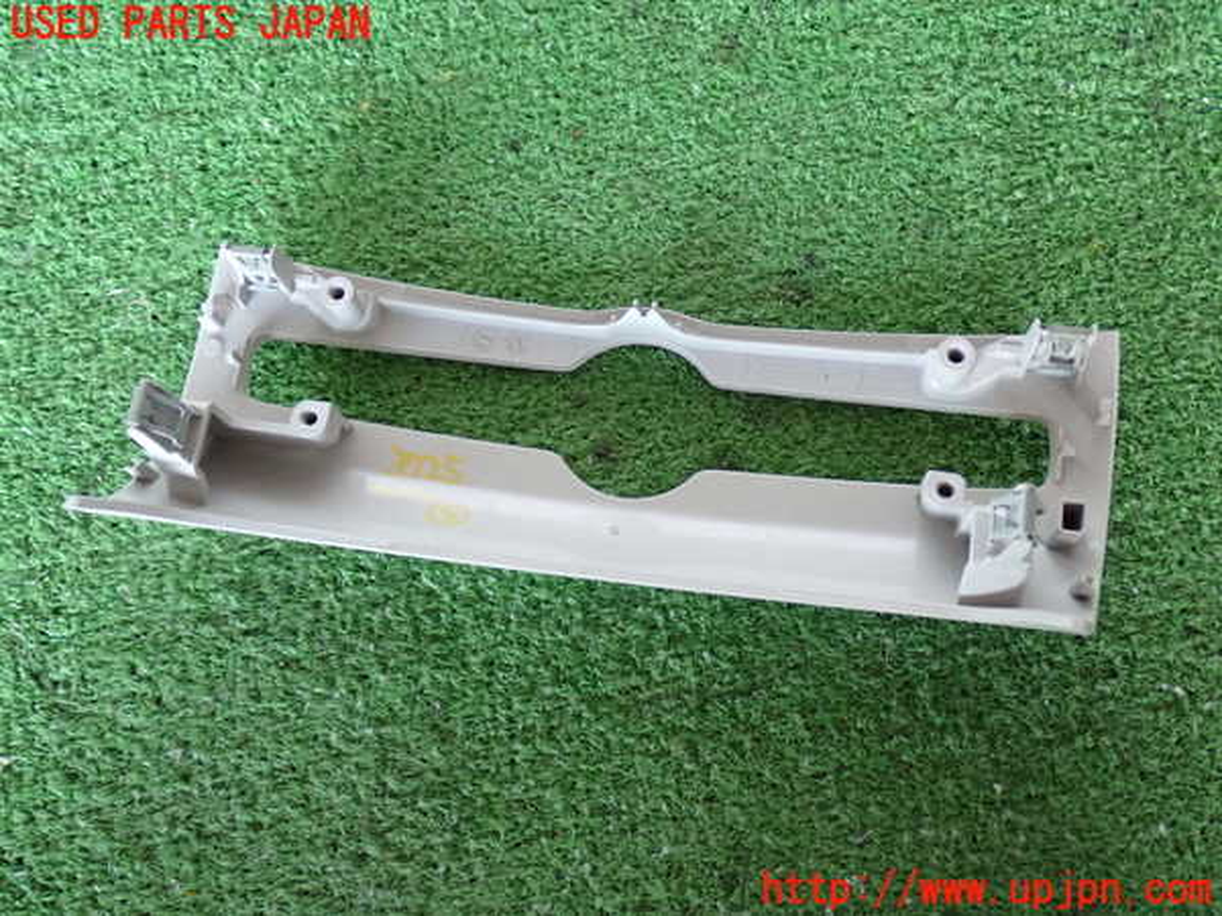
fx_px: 1341
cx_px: 611
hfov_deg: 49.0
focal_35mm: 38
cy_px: 458
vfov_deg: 37.7
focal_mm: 6.83
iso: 800
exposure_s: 1/40
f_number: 2.7
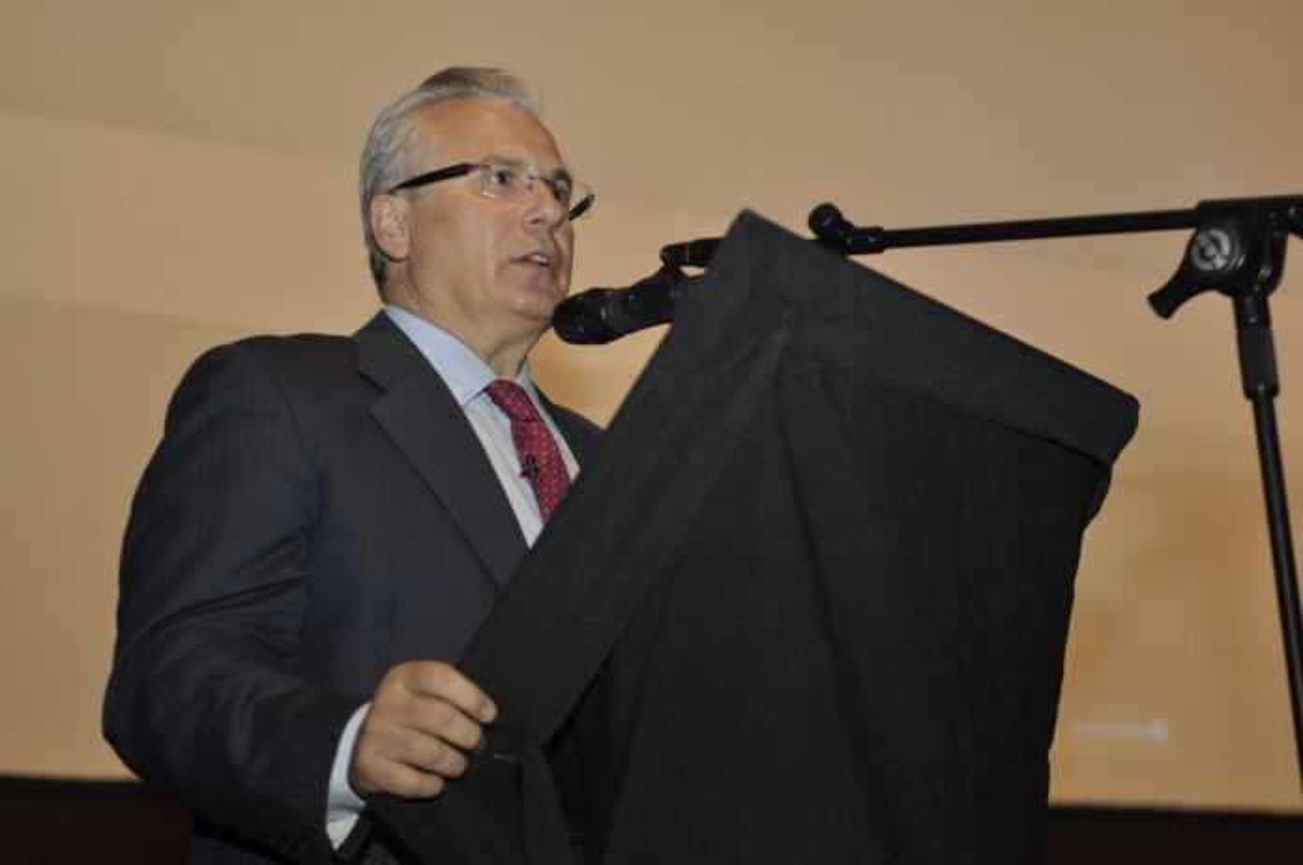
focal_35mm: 78
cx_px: 652
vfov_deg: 17.4
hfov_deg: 26.0
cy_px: 432
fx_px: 2819
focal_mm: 52
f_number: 2.8
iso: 400
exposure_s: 1/80
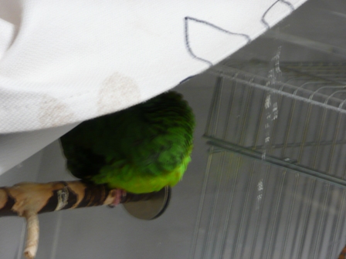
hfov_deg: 10.5
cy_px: 130
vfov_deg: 7.9
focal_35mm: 189
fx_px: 1889
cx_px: 173
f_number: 4.8
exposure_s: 1/3.2
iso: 200
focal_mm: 31
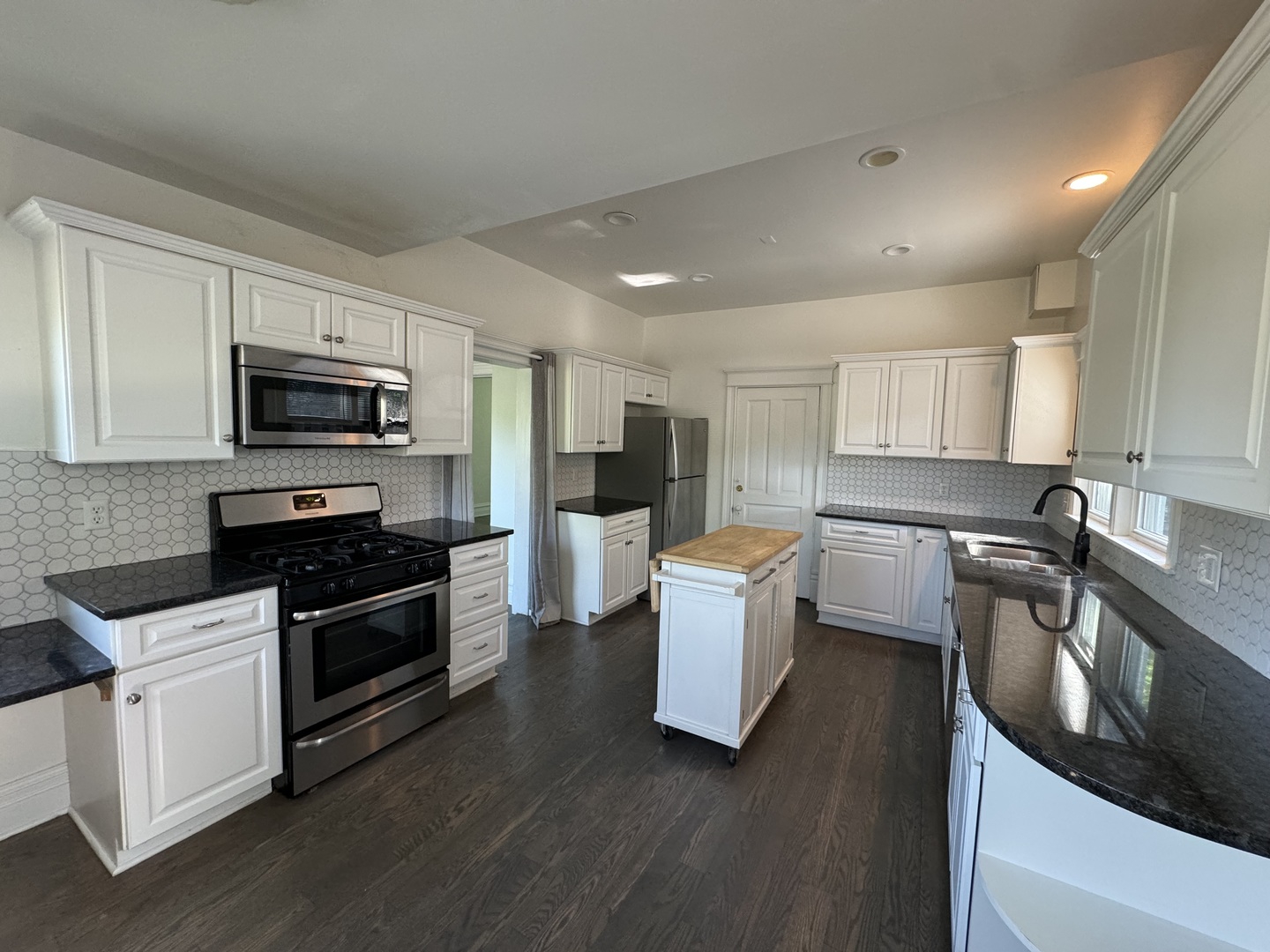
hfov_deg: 102.1
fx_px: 514
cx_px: 635
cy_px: 476
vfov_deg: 85.7
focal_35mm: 14
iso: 250
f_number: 2.2
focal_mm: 2.22
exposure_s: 1/60
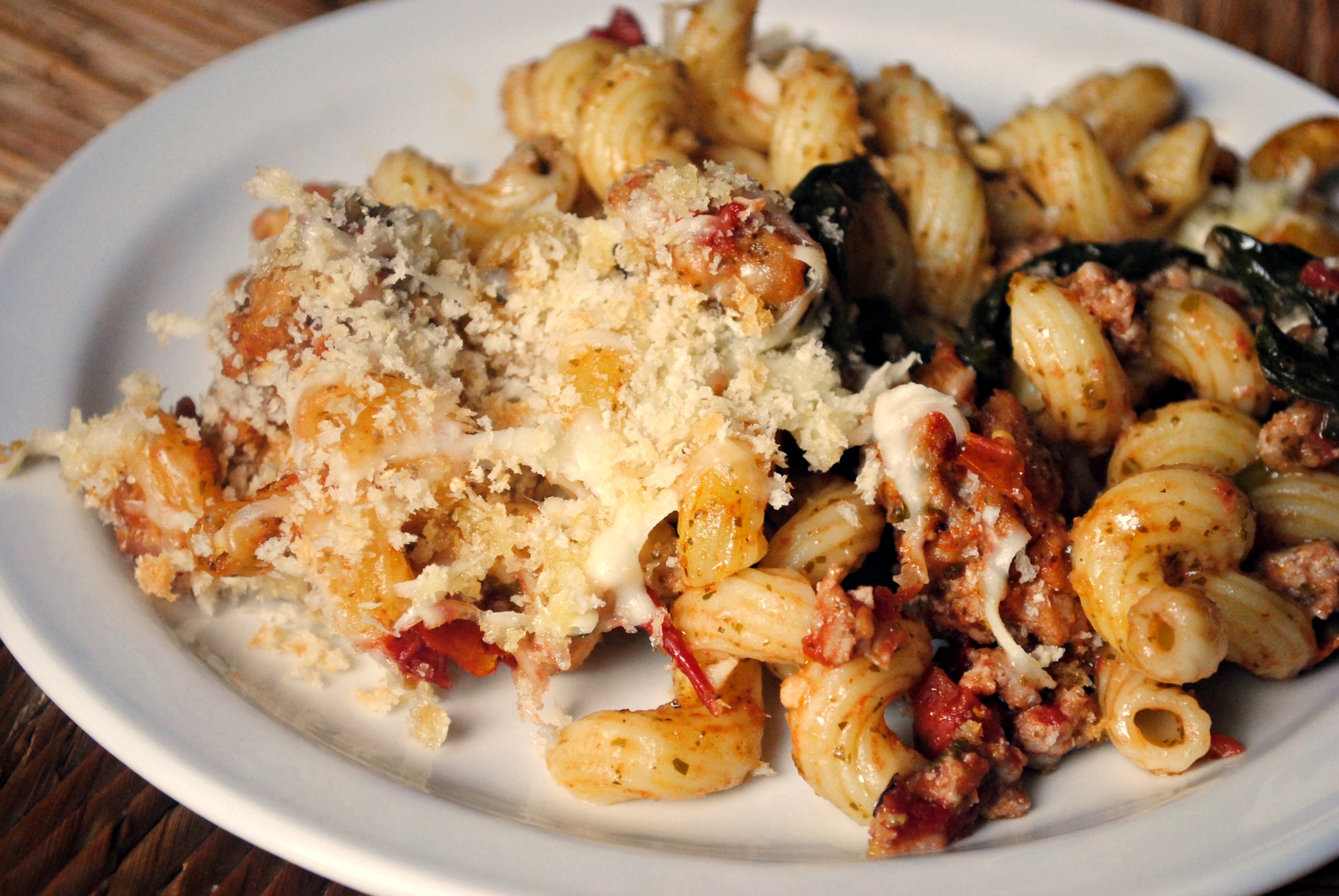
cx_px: 670
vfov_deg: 16.6
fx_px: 3072
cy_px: 448
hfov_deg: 24.6
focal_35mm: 82
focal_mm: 55
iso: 800
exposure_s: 1/160
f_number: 5.6
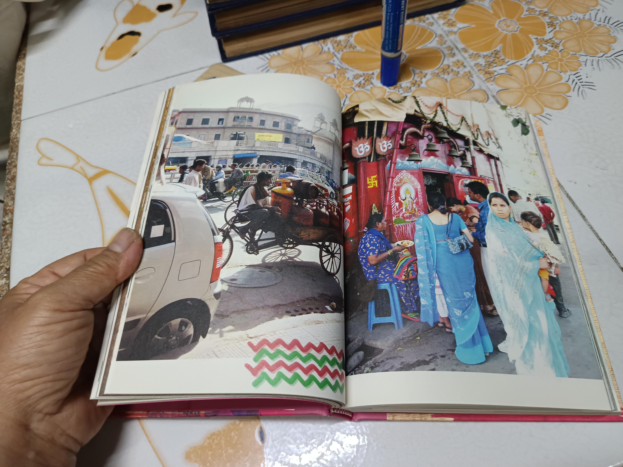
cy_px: 234
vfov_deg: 56.8
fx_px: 432
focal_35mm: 24
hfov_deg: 71.6
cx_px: 312
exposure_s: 1/33.3
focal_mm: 5.31
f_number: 1.7
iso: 1098
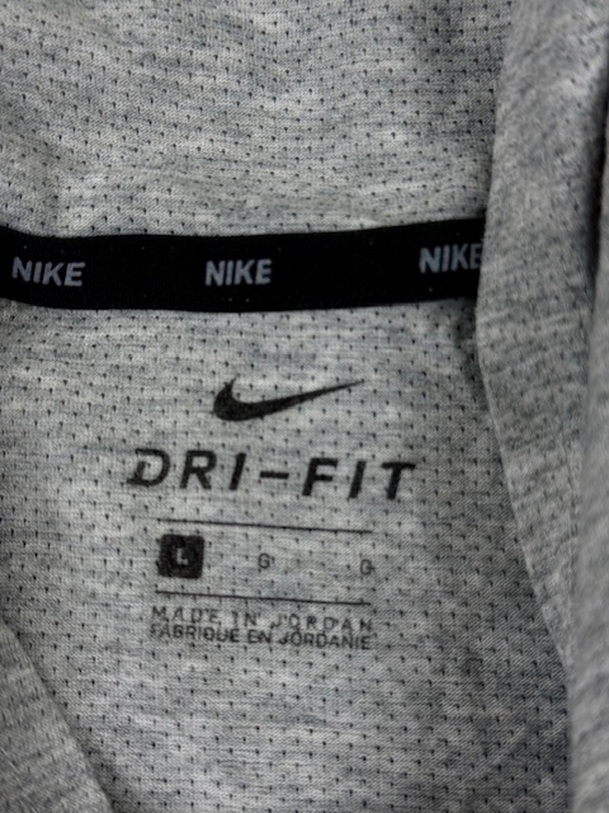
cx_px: 304
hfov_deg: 30.3
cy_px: 406
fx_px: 1126
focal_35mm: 48
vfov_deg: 39.7
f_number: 1.78
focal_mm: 6.76
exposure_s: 1/121
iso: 50
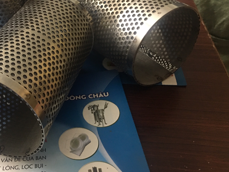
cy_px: 91
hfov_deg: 41.9
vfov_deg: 32.9
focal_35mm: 44
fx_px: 291
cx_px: 64
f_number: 2.2
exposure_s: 1/8
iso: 100
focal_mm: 4.15
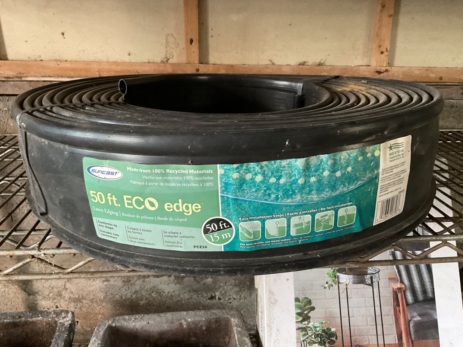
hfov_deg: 61.7
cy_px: 174
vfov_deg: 48.2
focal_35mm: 29
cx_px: 232
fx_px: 388
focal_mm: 3
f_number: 1.8
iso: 250
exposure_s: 1/33
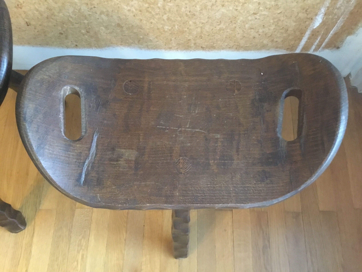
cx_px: 181
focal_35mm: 31
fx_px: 324
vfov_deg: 45.4
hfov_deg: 58.4
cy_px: 136
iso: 500
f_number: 2.4
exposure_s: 1/17
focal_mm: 3.3
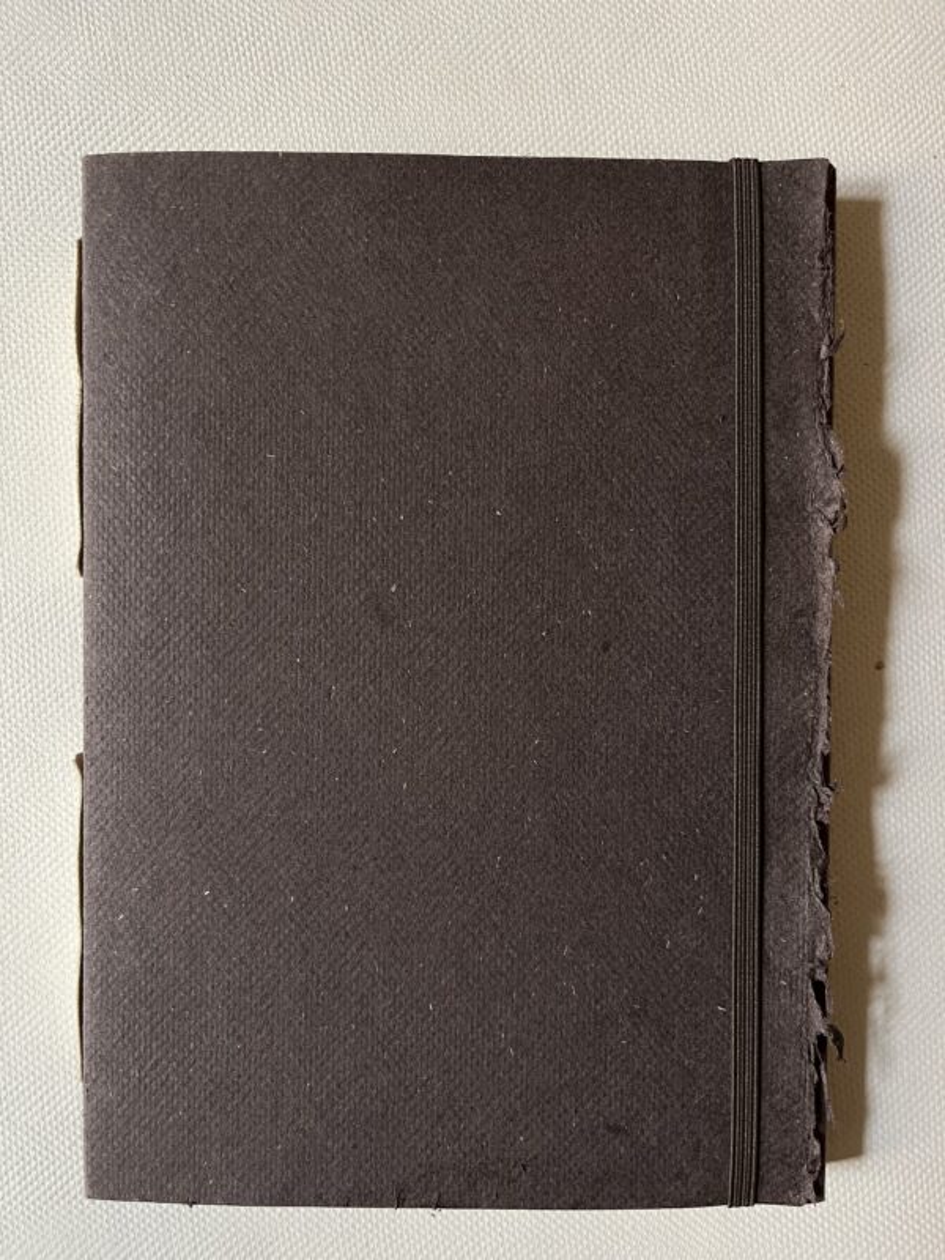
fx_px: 946
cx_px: 472
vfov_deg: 67.3
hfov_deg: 53.1
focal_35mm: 26
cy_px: 630
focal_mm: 5.1
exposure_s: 1/60
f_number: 1.6
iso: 160
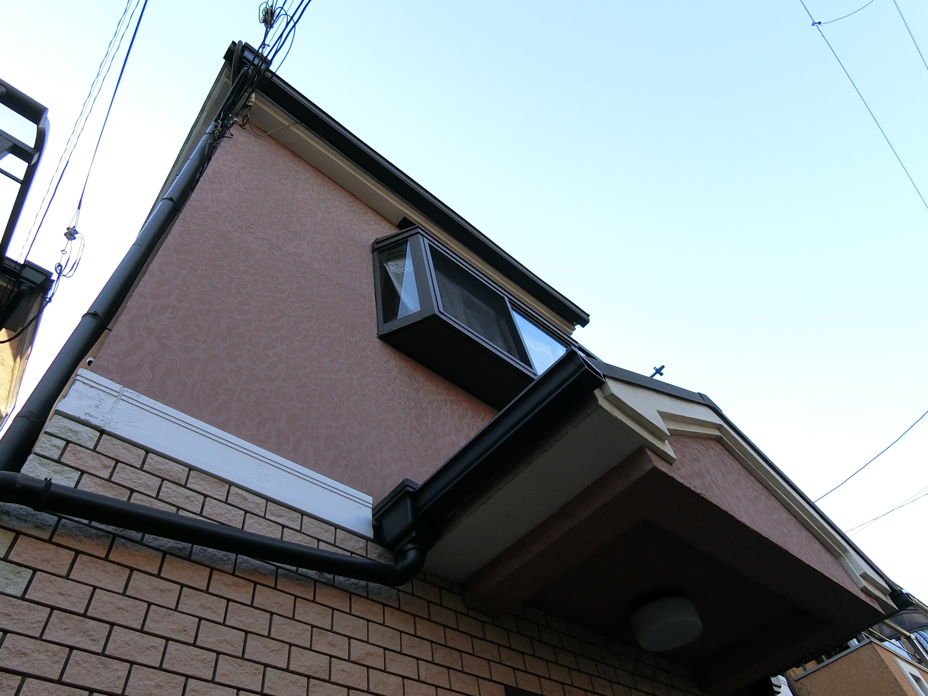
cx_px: 464
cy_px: 348
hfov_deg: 84.7
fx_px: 509
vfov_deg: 68.7
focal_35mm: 19
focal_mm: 4.06
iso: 250
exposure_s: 1/1000
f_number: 2.7
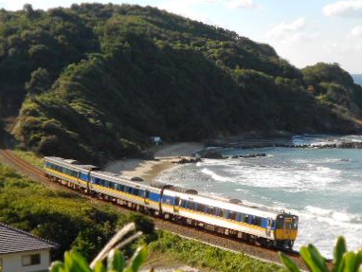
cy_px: 160
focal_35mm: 82
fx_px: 858
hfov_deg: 23.8
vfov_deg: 18.0
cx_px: 200
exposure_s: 1/400
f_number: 4.5
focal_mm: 8.8
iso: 80
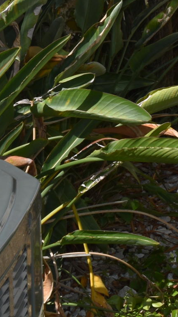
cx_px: 286
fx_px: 1142
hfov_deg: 8.7
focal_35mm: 136
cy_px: -58
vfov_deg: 15.3
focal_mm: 22
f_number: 13
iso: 100
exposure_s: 1/200
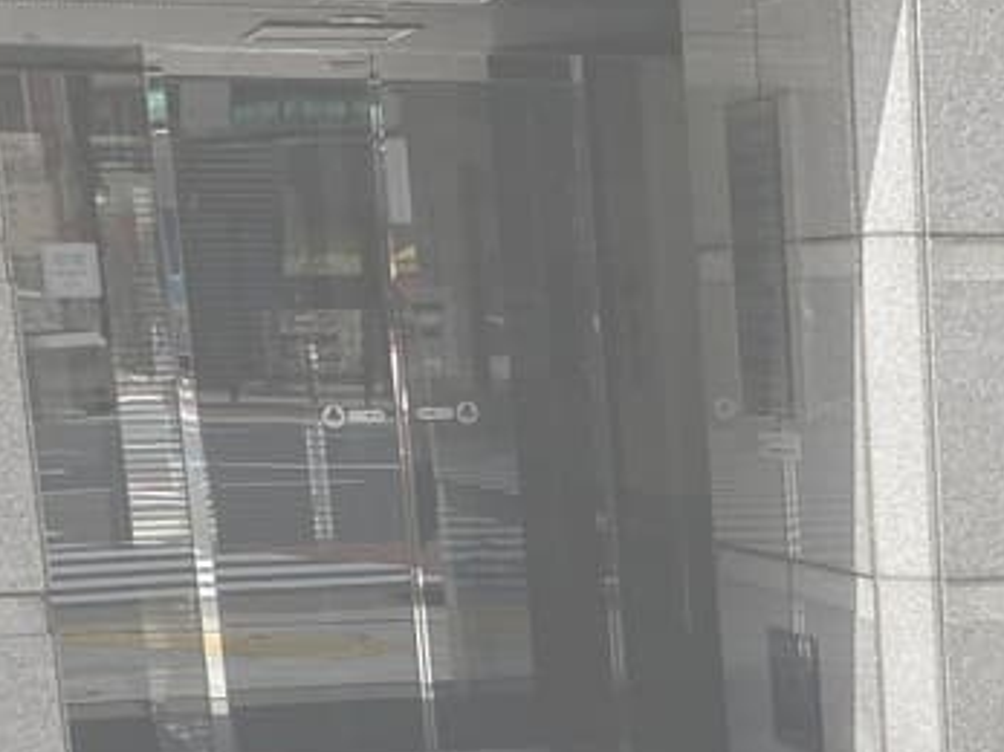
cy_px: 1270
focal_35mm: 108
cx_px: 1314
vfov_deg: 12.7
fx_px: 3131
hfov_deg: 17.1
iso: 32
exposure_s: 1/4608
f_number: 1.8
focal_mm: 4.25
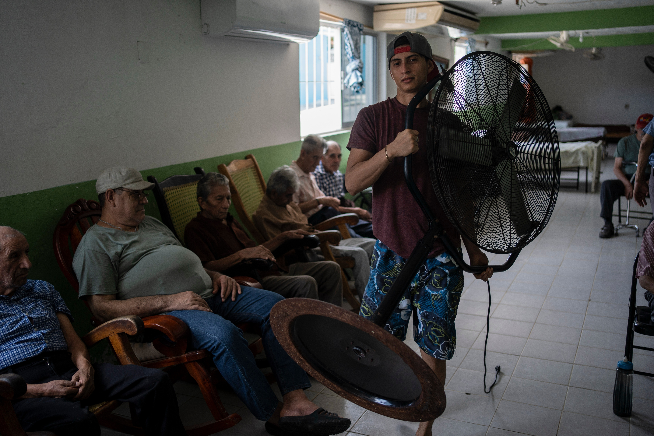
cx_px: 327
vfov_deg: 37.9
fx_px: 636
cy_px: 218
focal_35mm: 35
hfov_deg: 54.4
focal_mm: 35
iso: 200
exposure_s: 1/200
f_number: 2.2
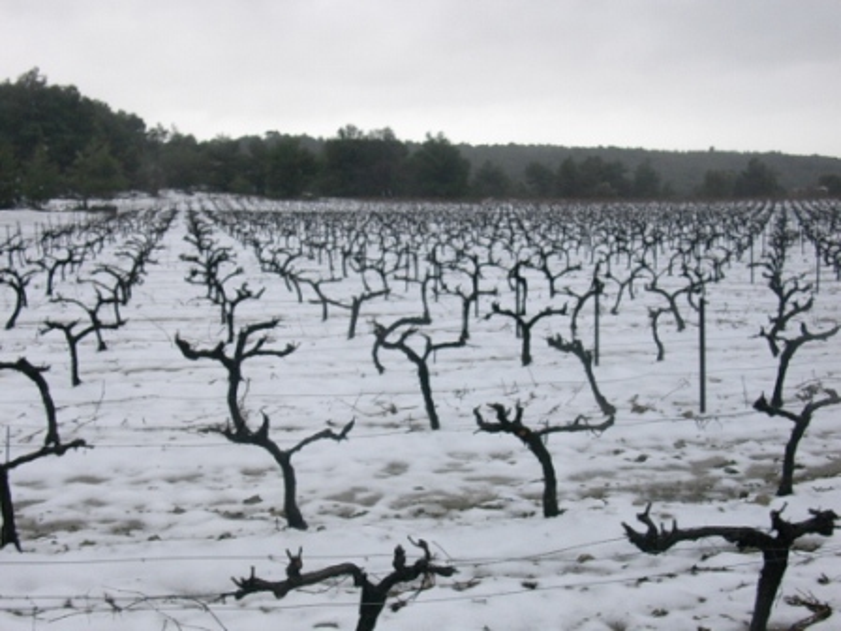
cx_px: 420
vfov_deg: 32.2
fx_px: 1093
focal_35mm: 45
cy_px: 316
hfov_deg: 42.1
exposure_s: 1/58.6
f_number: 2.9
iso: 70
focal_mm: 6.7
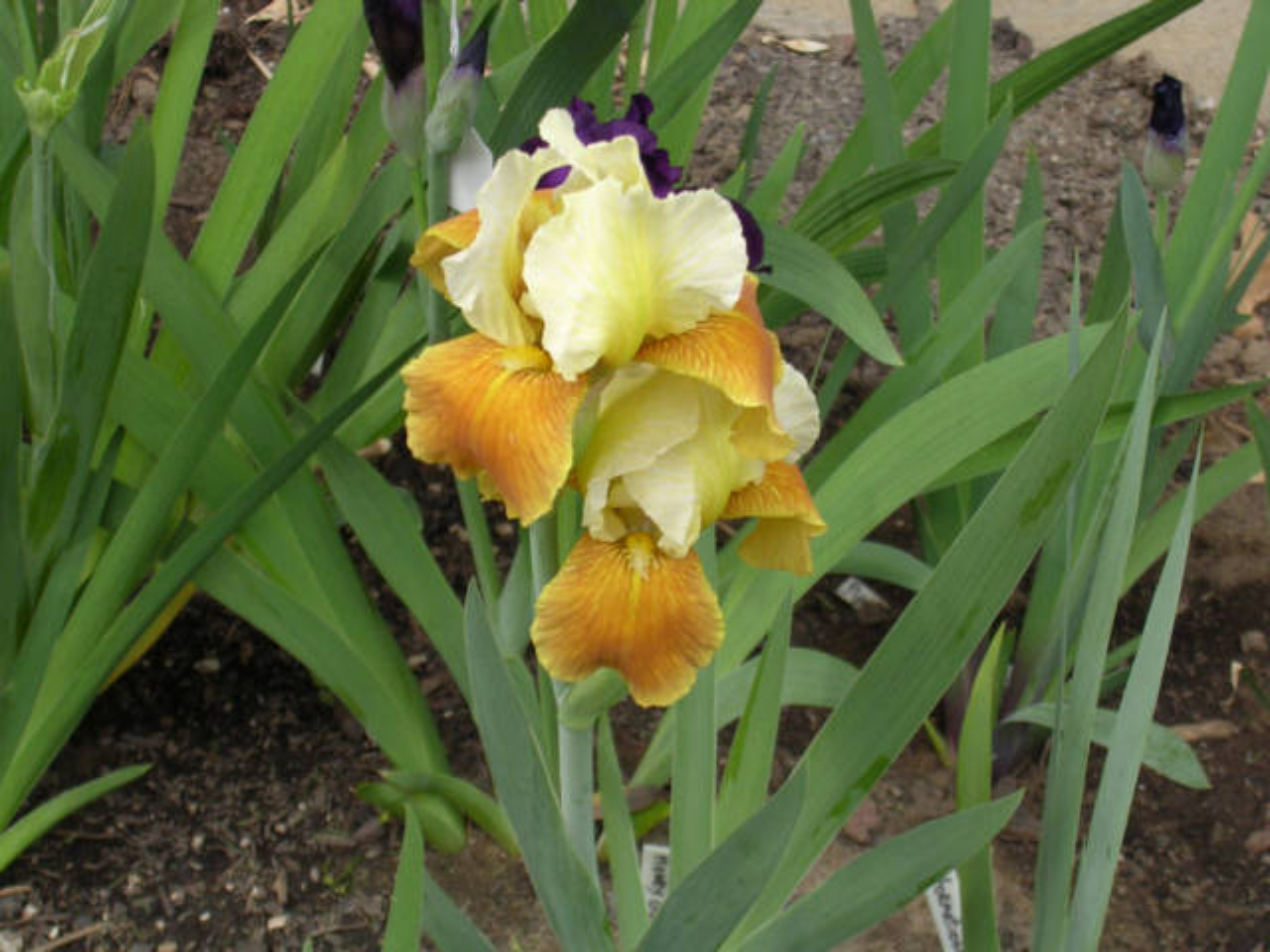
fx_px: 3339
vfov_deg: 16.2
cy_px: 476
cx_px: 635
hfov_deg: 21.5
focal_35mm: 91
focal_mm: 13.7
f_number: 4.3
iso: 100
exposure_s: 1/132
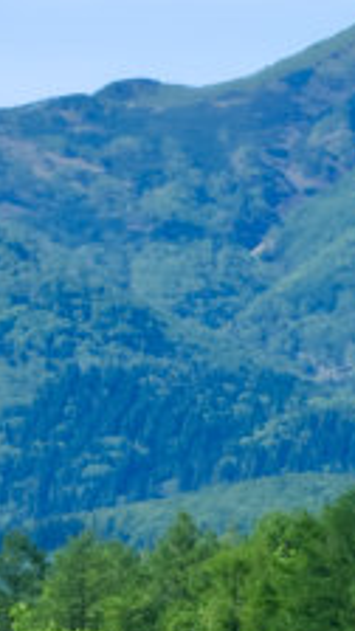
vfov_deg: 3.4
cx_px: 1321
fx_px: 10543
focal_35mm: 630
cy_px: 1027
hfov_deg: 1.9
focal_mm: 56
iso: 160
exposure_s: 1/100
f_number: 14
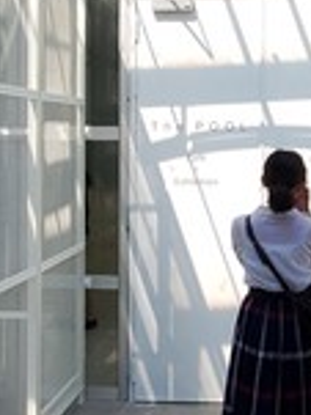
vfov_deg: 30.7
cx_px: 220
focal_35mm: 62
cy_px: 107
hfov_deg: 23.5
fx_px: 744
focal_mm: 1.8
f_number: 2.2
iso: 50
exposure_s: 1/368
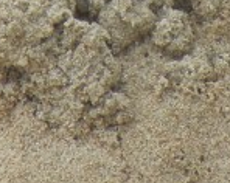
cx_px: 224
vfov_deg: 0.8
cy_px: -306
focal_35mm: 2027
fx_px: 13780
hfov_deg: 1.0
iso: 160
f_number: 5.6
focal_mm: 54
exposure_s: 1/282
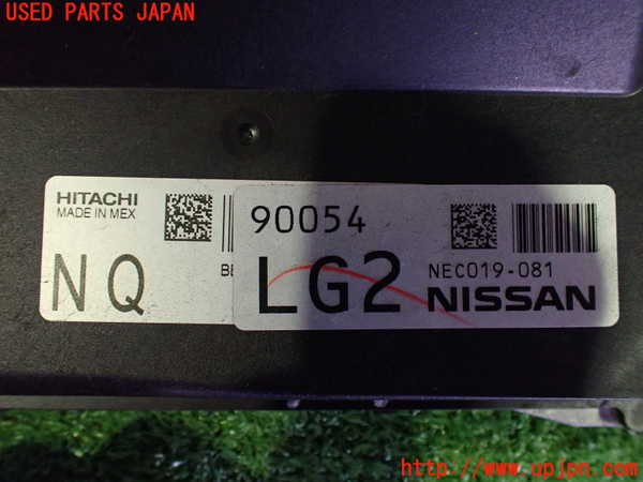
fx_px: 557
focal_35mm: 30
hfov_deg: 60.0
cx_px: 322
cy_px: 241
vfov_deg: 46.8
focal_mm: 5.4
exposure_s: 1/40
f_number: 2.3
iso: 800
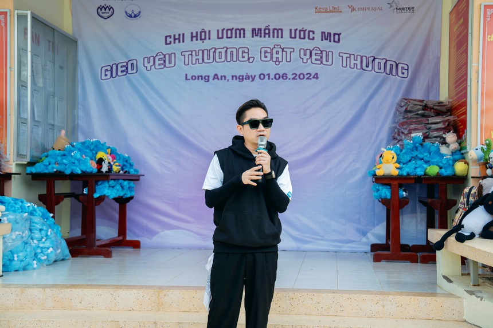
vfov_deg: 23.4
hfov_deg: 34.5
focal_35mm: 58
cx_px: 246
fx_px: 794
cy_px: 164
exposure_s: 1/320
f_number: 4.5
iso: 100
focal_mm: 58
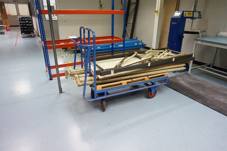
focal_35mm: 24
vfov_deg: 53.1
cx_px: 114
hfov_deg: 73.7
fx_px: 151
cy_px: 76
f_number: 4
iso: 1600
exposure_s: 1/160
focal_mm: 16
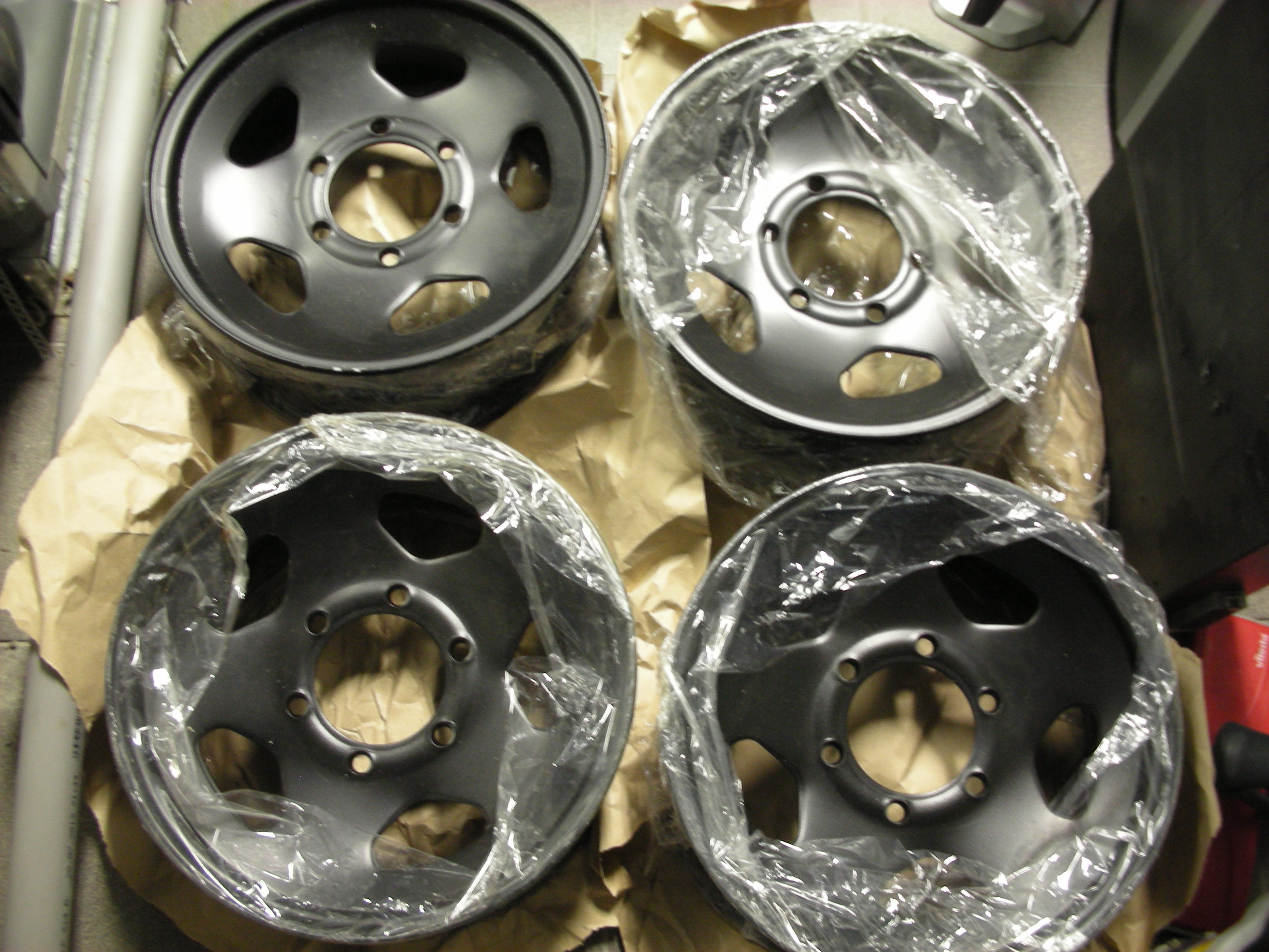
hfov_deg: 52.6
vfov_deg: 40.7
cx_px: 634
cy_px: 476
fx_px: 1283
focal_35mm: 35
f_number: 3
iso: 143
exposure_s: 1/3.9
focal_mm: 5.8
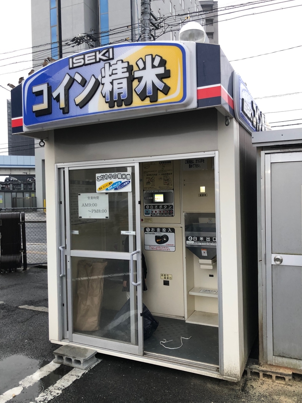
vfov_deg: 63.4
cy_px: 202
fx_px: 326
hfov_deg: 49.7
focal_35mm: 28
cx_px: 151
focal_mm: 3.99
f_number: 1.8
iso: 40
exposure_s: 1/24
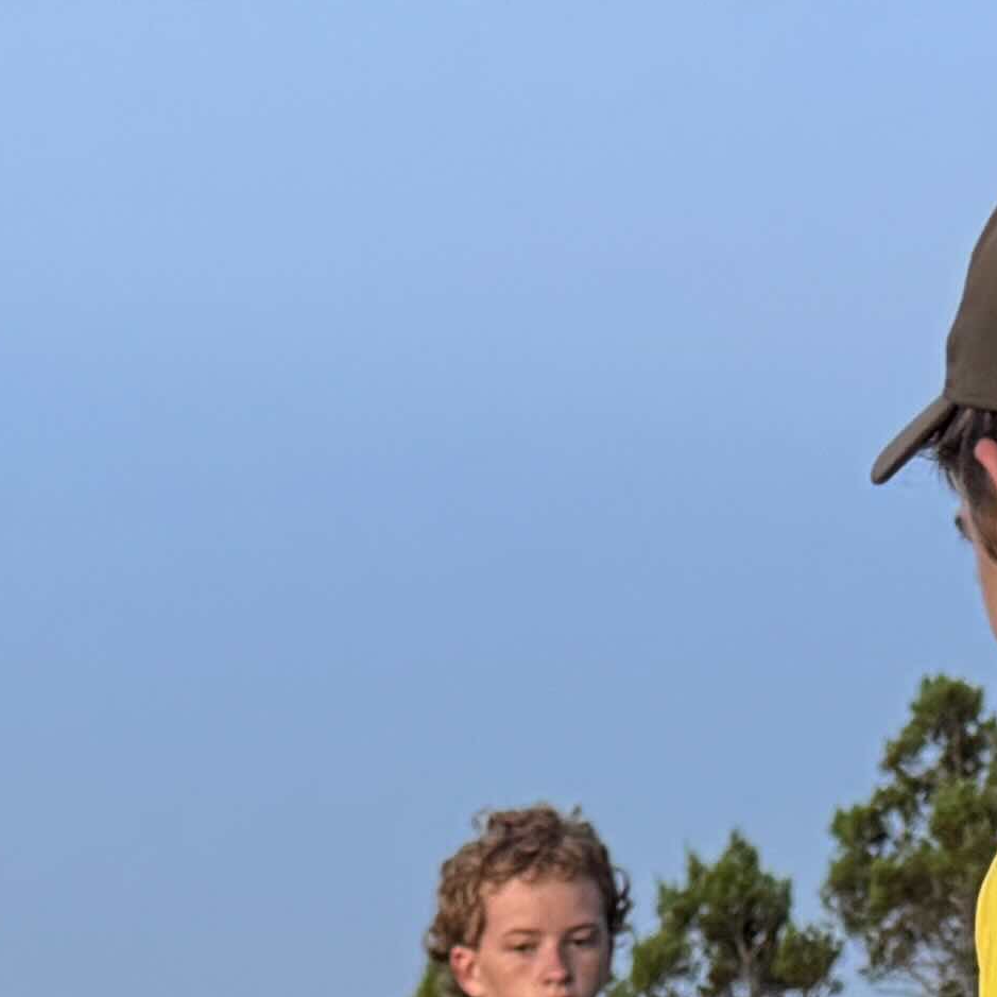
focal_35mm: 129
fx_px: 4204
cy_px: 2271
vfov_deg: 11.5
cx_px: 319
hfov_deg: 13.5
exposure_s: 1/60
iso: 320
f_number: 1.78
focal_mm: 6.76
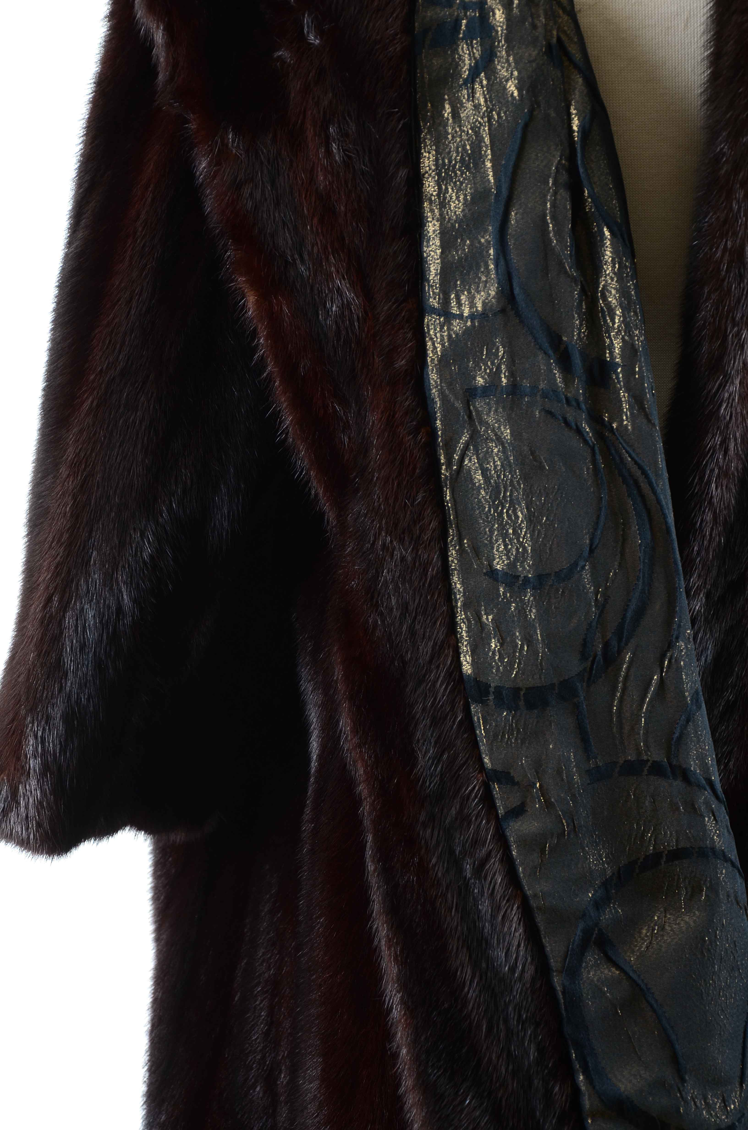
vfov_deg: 19.5
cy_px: 565
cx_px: 374
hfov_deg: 13.0
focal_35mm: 105
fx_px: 3287
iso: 200
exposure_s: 1/160
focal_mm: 70
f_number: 6.3
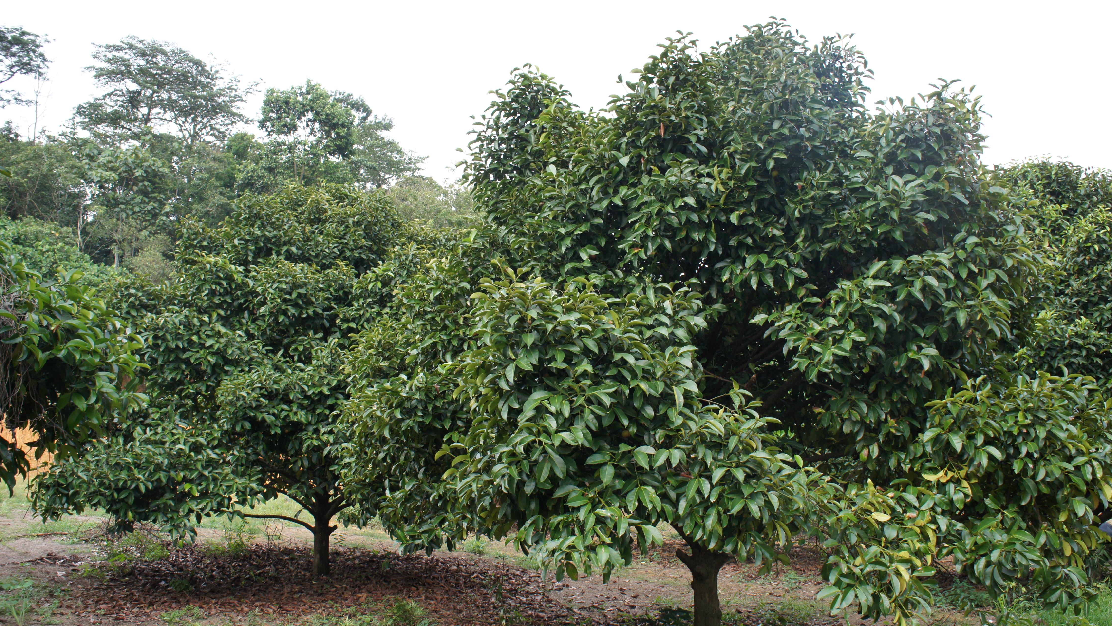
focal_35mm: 32
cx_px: 557
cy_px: 337
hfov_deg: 61.0
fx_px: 944
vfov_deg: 36.7
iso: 320
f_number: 6.3
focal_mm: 20
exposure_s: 1/160
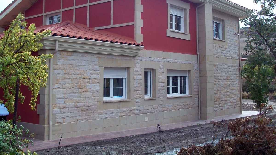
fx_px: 337
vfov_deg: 25.8
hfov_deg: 44.6
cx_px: 138
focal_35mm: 46
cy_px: 54
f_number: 3.2
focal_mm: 7.1
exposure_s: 1/500
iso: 80
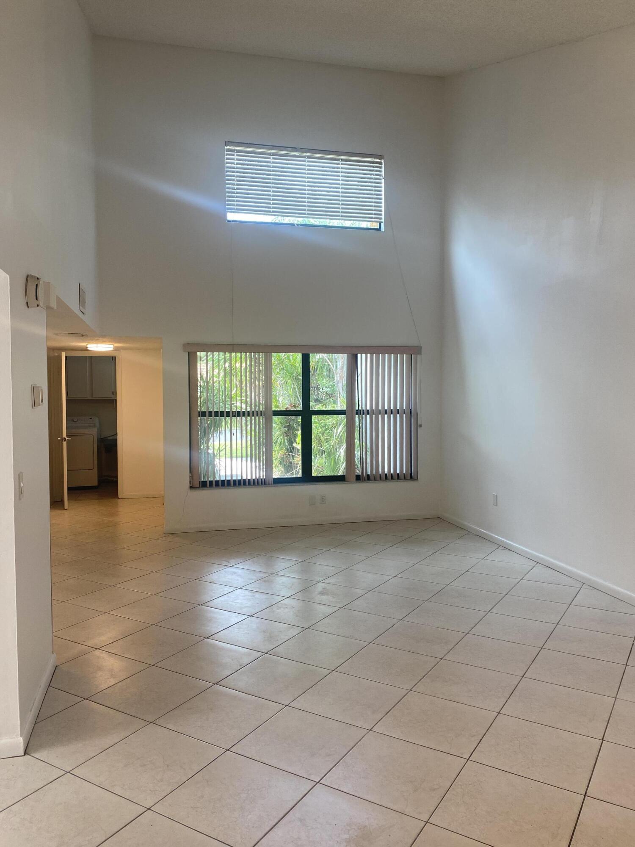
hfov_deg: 53.1
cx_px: 318
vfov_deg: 67.3
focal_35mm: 26
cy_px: 424
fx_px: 636
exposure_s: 1/120
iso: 64
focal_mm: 4.25
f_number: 1.8
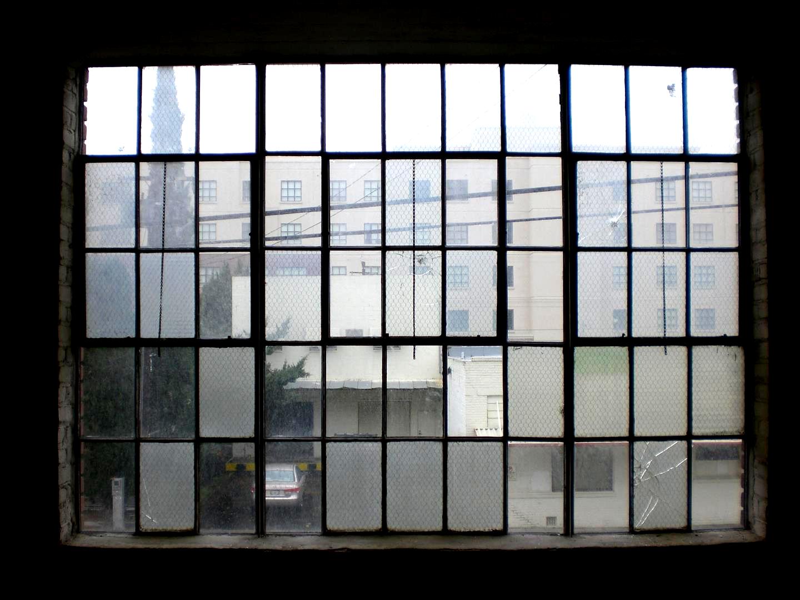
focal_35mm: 38
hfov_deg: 49.0
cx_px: 400
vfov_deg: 37.7
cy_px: 300
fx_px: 878
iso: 50
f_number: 3.1
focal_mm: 6.3
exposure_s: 1/125
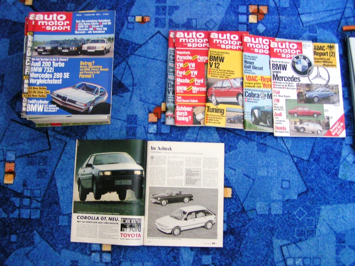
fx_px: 390
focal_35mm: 38
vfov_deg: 37.7
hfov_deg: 49.0
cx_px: 178
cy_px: 133
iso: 200
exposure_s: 1/25
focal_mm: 5.8
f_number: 2.8
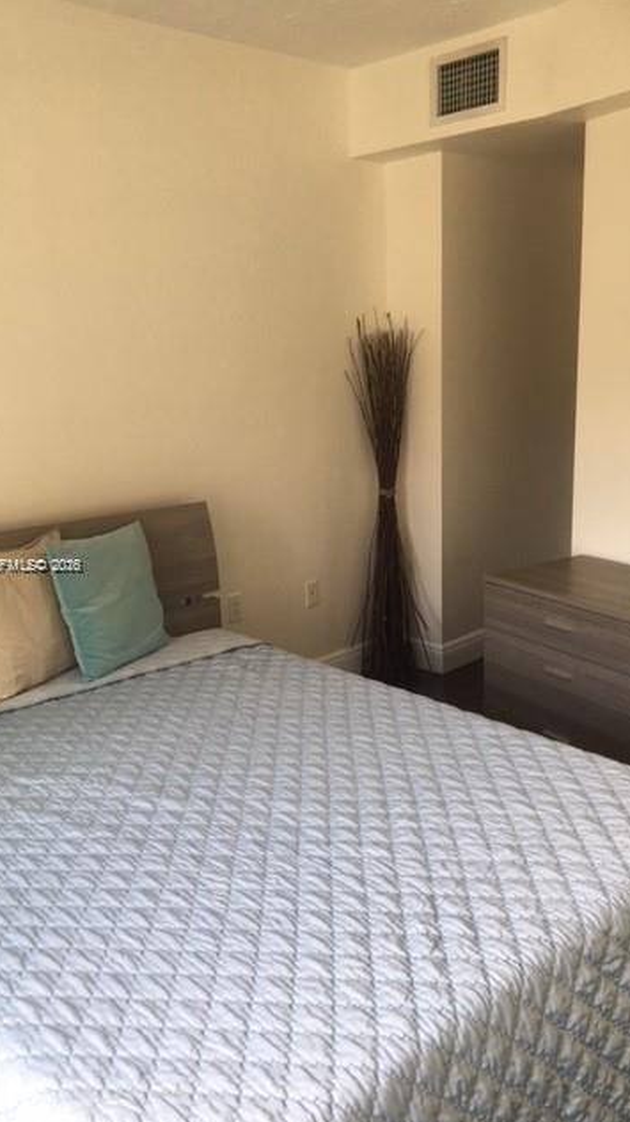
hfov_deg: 36.6
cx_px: 330
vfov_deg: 61.0
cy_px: 566
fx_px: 951
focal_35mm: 32
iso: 40
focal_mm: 4.15
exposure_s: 1/120
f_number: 2.2
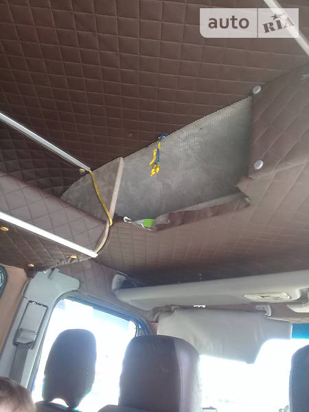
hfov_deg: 45.4
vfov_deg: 58.4
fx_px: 369
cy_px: 206
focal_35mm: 31
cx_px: 154
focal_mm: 3.3
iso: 50
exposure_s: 1/50
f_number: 2.2
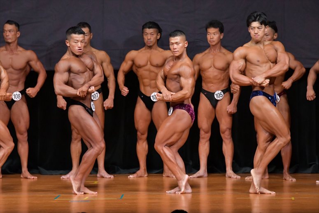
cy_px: 106
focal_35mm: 285
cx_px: 160
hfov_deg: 7.2
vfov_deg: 4.8
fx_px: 2524
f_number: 5.6
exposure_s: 1/400
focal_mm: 190
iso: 5000
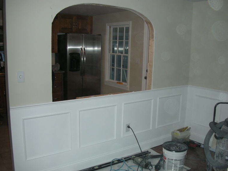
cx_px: 114
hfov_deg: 51.3
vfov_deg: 39.7
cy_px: 86
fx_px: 237
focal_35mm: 36
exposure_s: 1/60
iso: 95
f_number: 2.8
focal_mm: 5.8
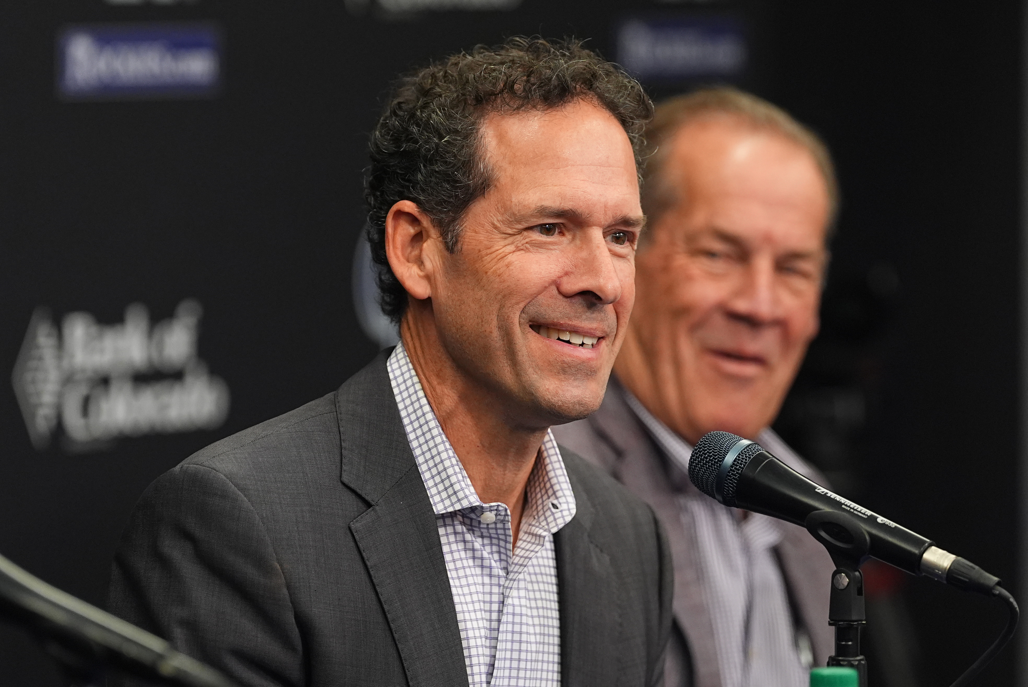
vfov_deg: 5.7
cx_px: 514
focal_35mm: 240
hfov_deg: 8.6
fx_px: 6859
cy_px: 344
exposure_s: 1/500
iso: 2000
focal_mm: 160
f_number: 3.2
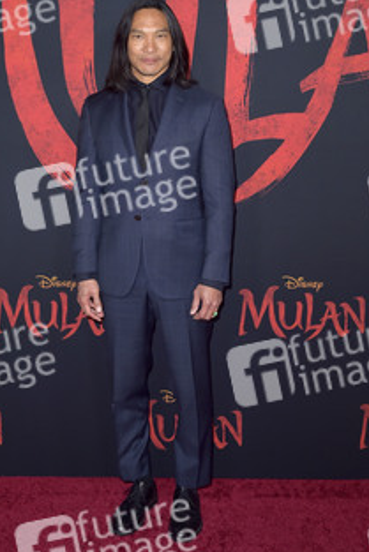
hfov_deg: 29.2
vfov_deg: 42.7
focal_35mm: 46
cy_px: 277
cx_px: 158
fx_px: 706
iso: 400
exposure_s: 1/250
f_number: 7.1
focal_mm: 36
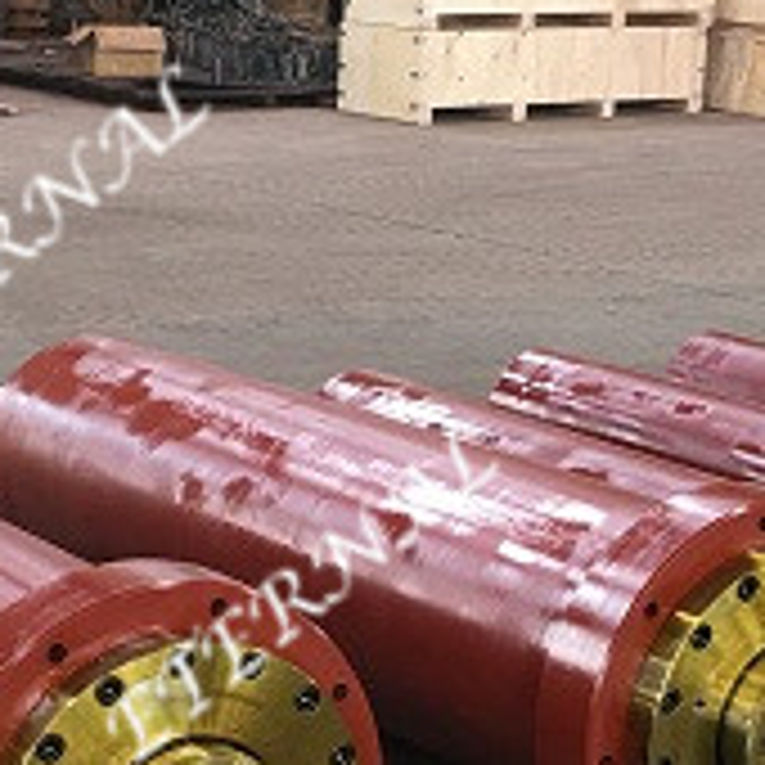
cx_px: 302
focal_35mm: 101
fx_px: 2525
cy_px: 603
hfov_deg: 17.2
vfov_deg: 17.1
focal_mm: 4.15
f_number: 2.2
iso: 32
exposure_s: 1/17
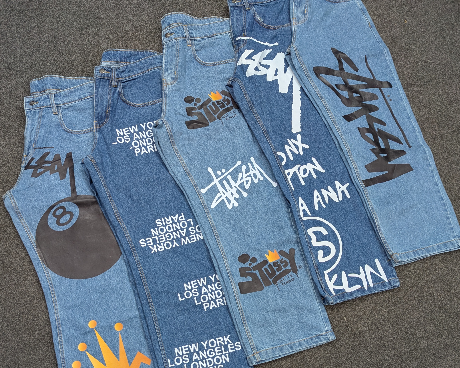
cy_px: 247
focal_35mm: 32
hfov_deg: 55.7
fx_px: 436
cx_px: 233
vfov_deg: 45.1
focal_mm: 6.81
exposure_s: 1/27.2
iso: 137
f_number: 1.85
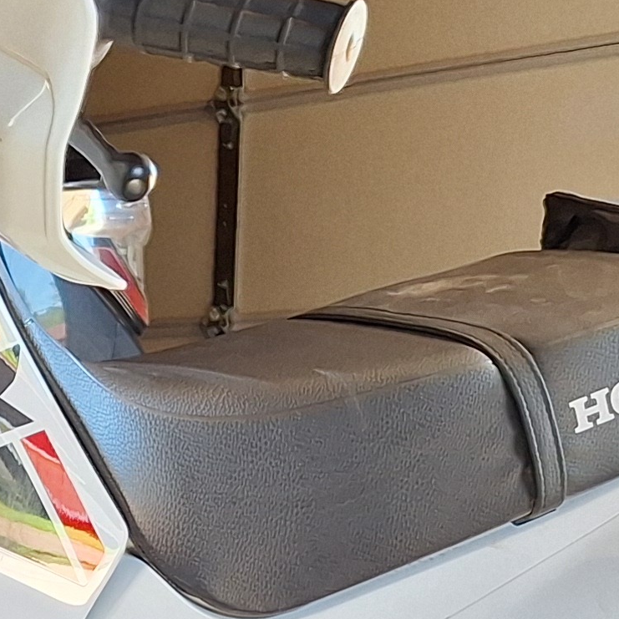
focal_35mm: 112
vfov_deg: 14.5
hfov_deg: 14.3
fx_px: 2266
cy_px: 941
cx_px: -358
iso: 64
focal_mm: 5.54
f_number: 1.8
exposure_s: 1/120
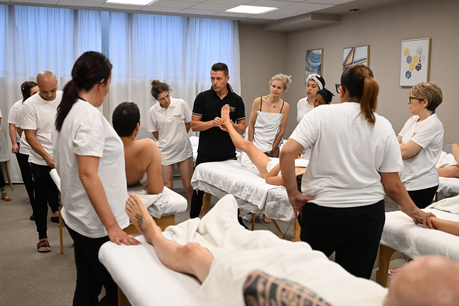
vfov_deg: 31.9
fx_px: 535
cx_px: 222
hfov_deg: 46.4
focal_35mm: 42
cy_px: 143
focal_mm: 39
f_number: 4
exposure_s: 1/500
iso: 4000
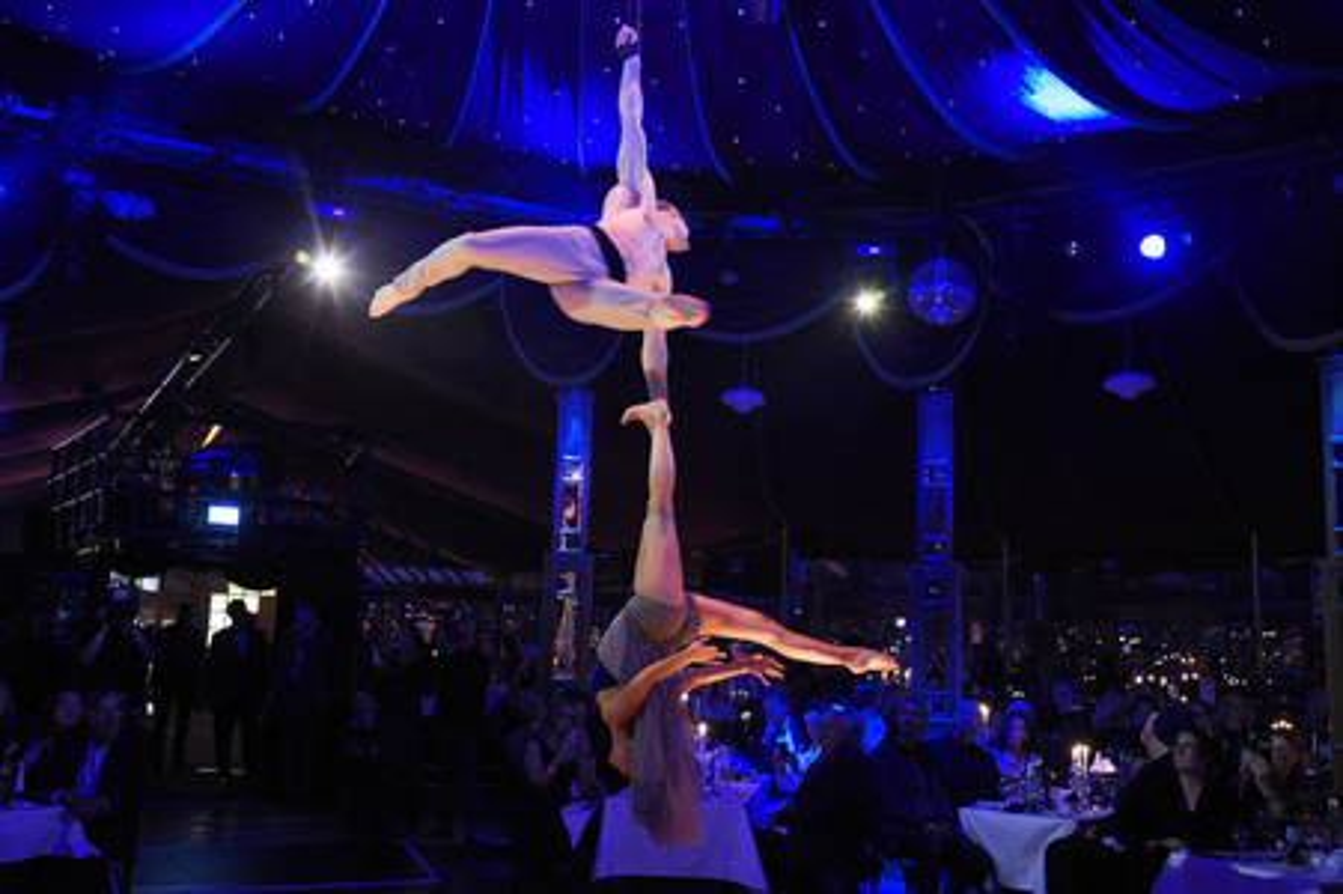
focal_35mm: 38
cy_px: 447
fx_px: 1417
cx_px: 672
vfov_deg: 35.0
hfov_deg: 50.7
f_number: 5.6
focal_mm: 38
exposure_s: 1/50
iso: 3200
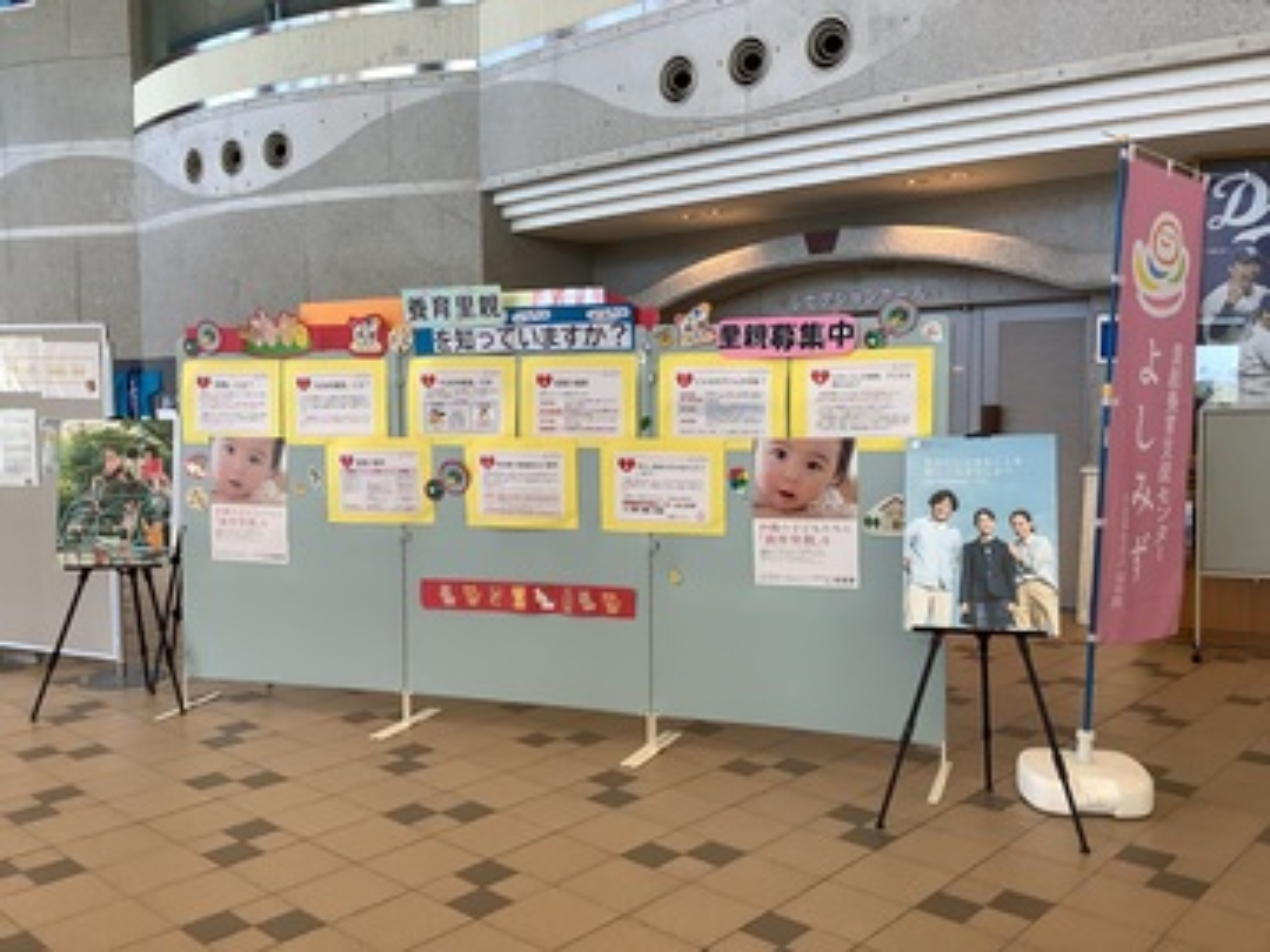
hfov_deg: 58.4
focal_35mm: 31
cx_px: 635
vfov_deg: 45.4
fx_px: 1137
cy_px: 476
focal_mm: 3.3
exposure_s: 1/120
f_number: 2.4
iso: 80
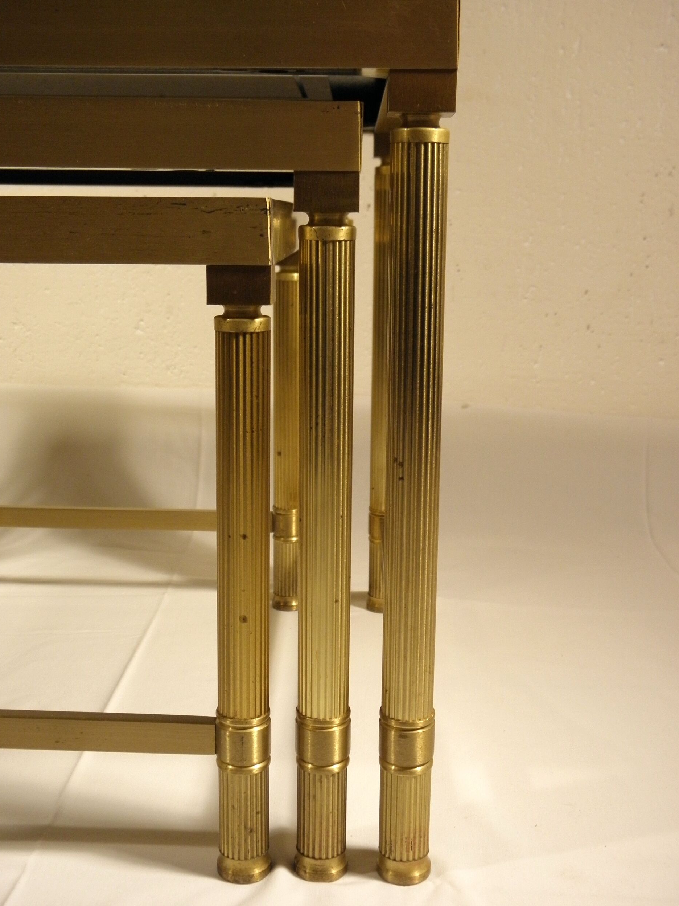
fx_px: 1046
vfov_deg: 46.8
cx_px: 343
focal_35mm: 40
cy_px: 459
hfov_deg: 36.0
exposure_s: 1/40
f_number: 3.8
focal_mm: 7.1
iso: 200
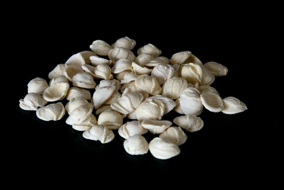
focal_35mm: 120
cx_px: 142
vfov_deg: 11.4
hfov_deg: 17.1
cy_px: 95
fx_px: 947
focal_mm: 120
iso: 200
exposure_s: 1/3
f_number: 11
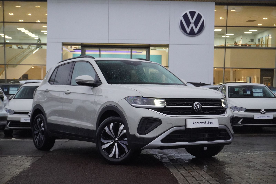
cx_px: 138
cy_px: 92
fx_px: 494
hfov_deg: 31.2
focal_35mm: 64
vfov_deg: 21.0
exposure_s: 1/160
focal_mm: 43
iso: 5000
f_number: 5.6
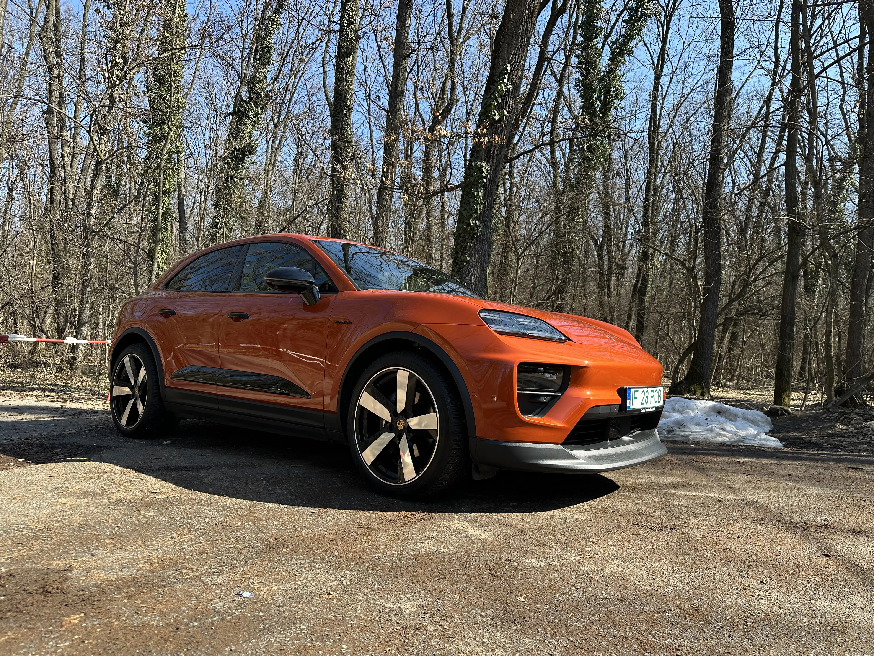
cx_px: 437
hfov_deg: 71.6
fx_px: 606
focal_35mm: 24
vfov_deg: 56.8
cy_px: 328
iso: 80
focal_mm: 6.86
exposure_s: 1/999
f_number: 1.78
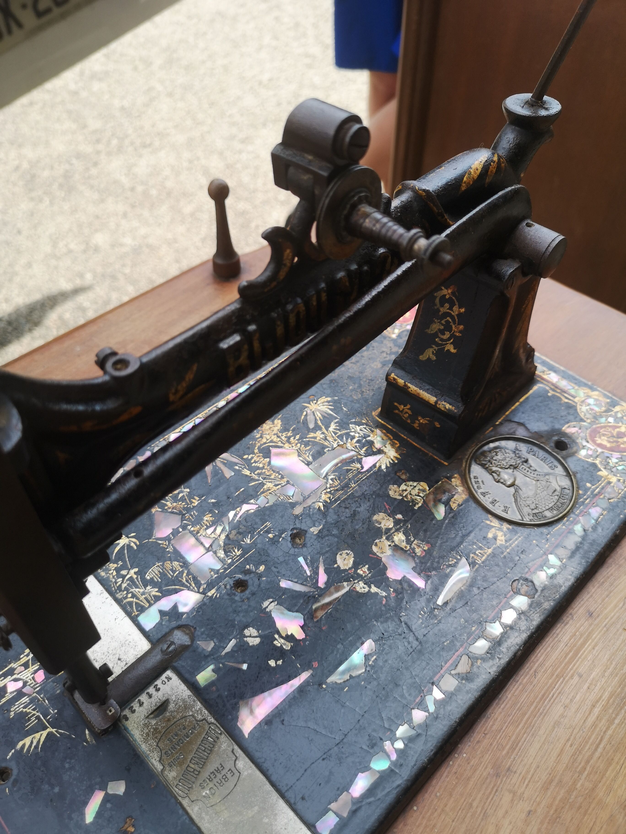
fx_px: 651
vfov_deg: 65.3
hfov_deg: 51.4
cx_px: 313
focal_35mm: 27
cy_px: 417
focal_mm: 5.58
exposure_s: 1/789
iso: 50
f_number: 1.8
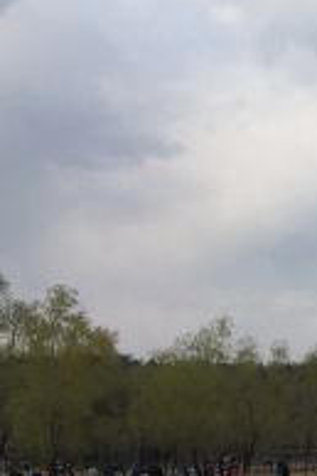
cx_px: 762
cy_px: 205
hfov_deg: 10.7
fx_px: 1442
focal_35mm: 109
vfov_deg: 18.8
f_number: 2.2
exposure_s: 1/1789
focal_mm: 4.15
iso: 25
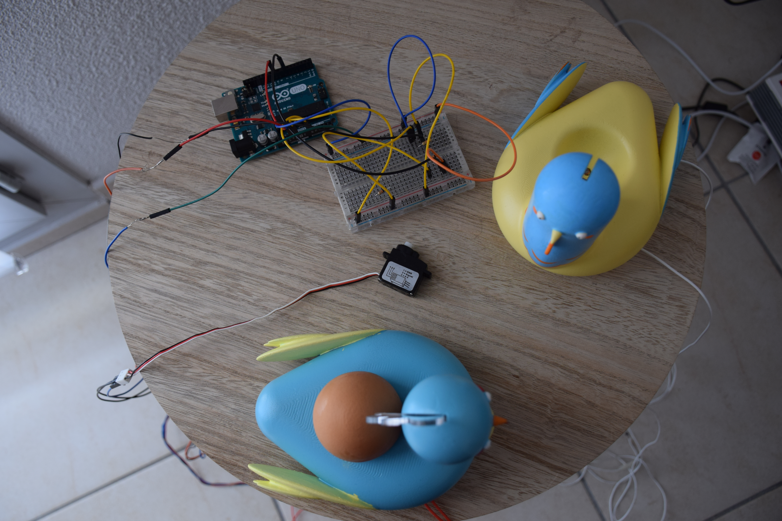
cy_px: 260
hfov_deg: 61.9
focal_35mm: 30
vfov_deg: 43.6
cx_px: 391
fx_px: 652
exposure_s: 1/80
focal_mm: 20
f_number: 4.5
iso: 400
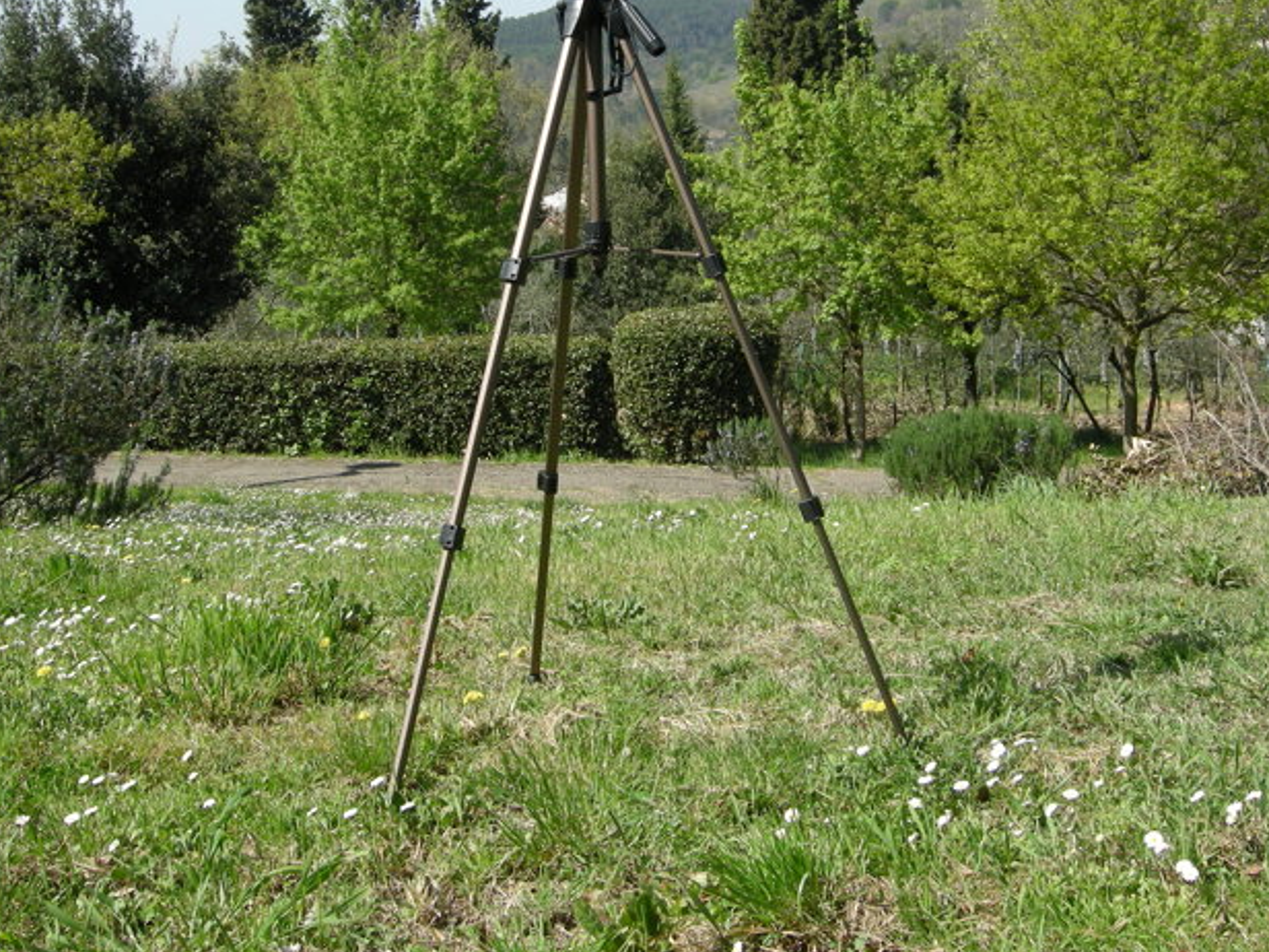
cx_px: 690
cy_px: 297
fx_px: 1833
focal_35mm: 50
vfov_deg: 28.9
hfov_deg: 38.2
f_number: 5.4
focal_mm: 7.5
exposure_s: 1/197
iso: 64
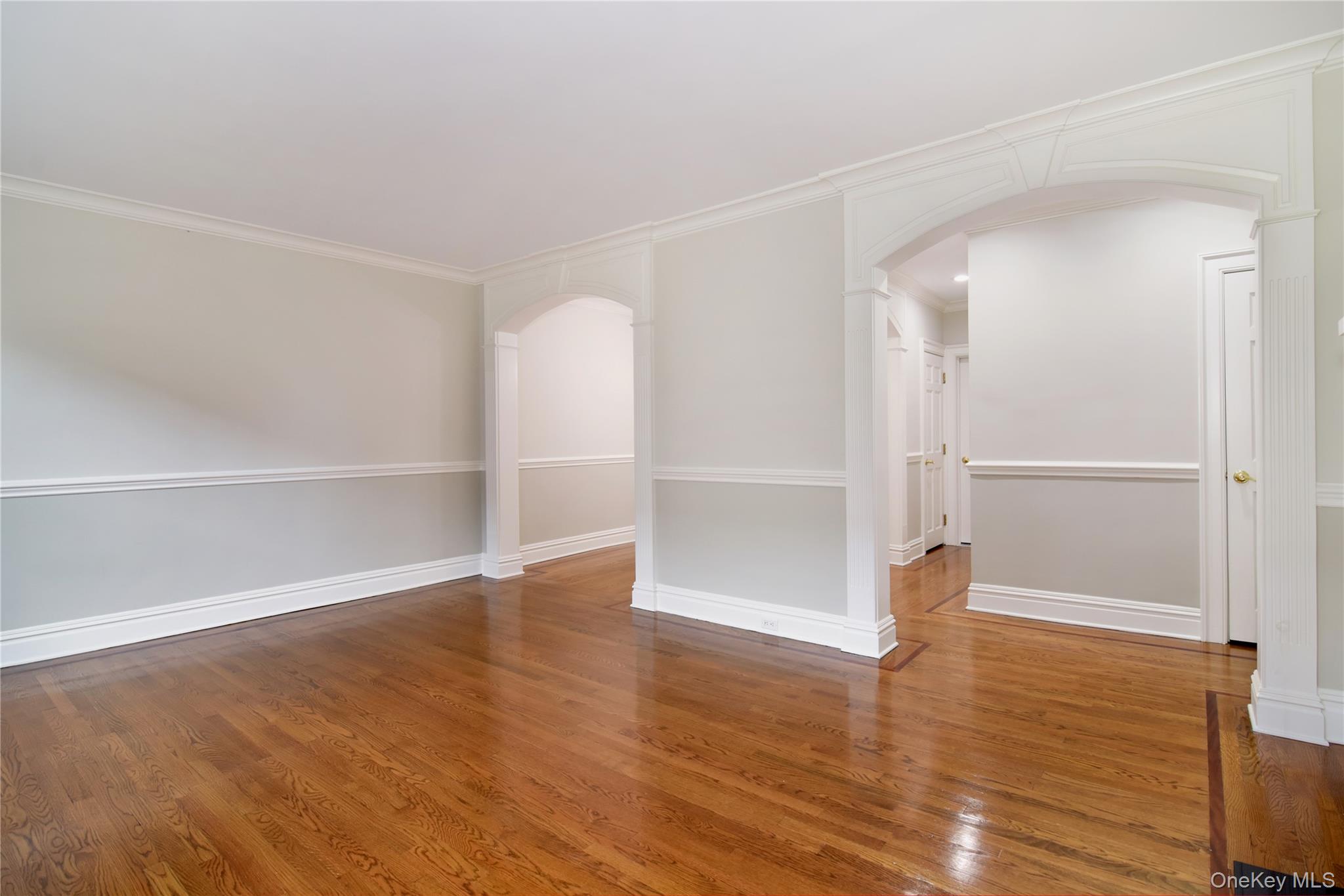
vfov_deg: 72.0
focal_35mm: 16
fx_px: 616
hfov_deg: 95.0
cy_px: 448
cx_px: 672
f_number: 8
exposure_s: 1/6
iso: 640
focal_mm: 11
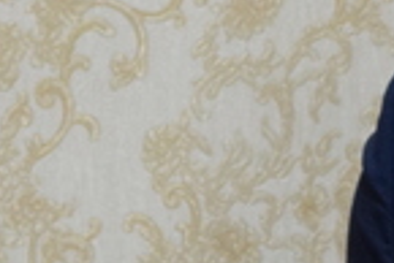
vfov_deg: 3.3
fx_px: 4535
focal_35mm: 414
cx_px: 231
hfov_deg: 5.0
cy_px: 218
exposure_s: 1/60
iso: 1600
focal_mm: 50
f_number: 5.6
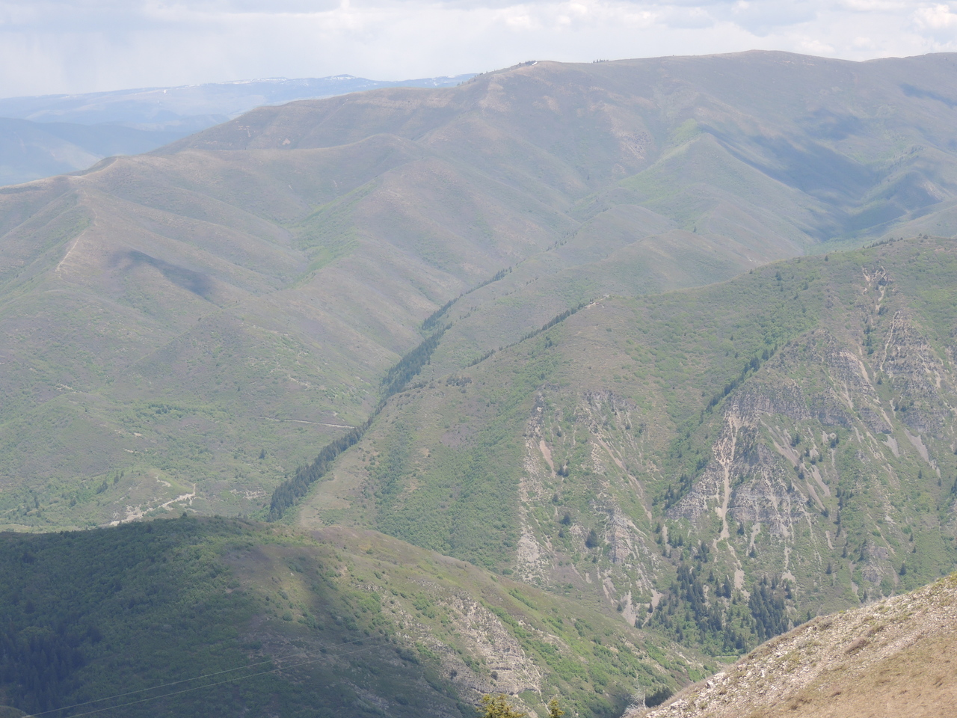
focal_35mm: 75
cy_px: 359
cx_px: 478
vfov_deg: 19.6
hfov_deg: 26.0
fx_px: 2073
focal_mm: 13.3
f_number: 3.9
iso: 100
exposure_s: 1/640
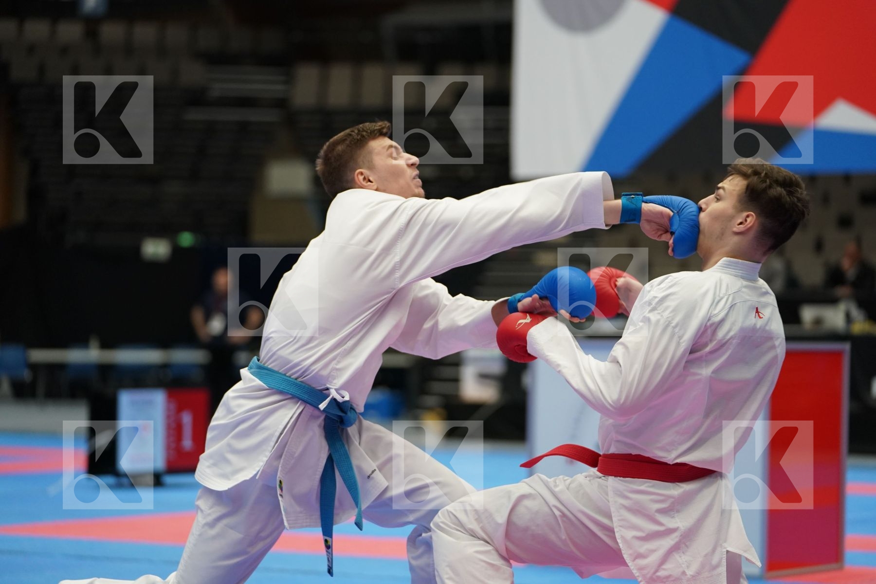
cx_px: 438
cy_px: 292
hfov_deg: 17.2
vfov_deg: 11.5
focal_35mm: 119
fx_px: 2895
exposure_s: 1/1000
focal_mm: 119
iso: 2500
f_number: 2.8
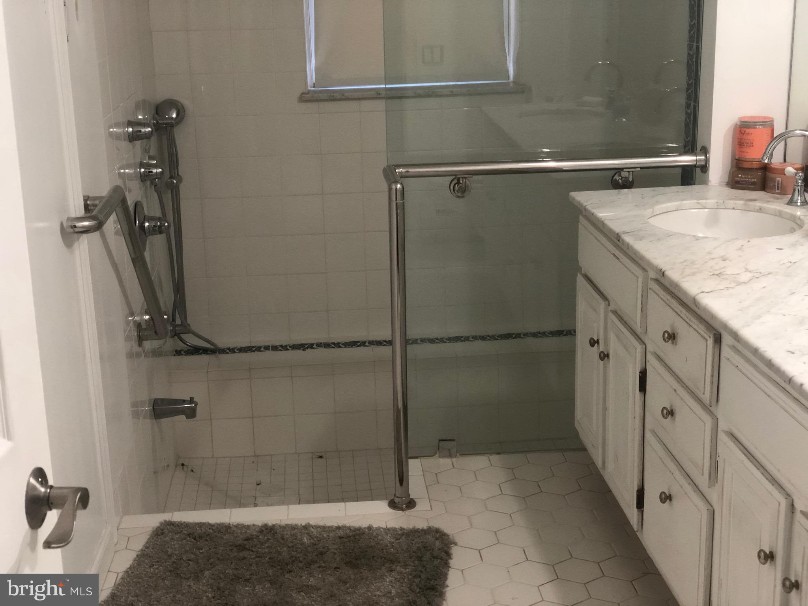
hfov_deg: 36.8
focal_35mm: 52
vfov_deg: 28.0
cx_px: 404
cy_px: 303
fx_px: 1214
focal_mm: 6
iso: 125
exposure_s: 1/40
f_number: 2.4
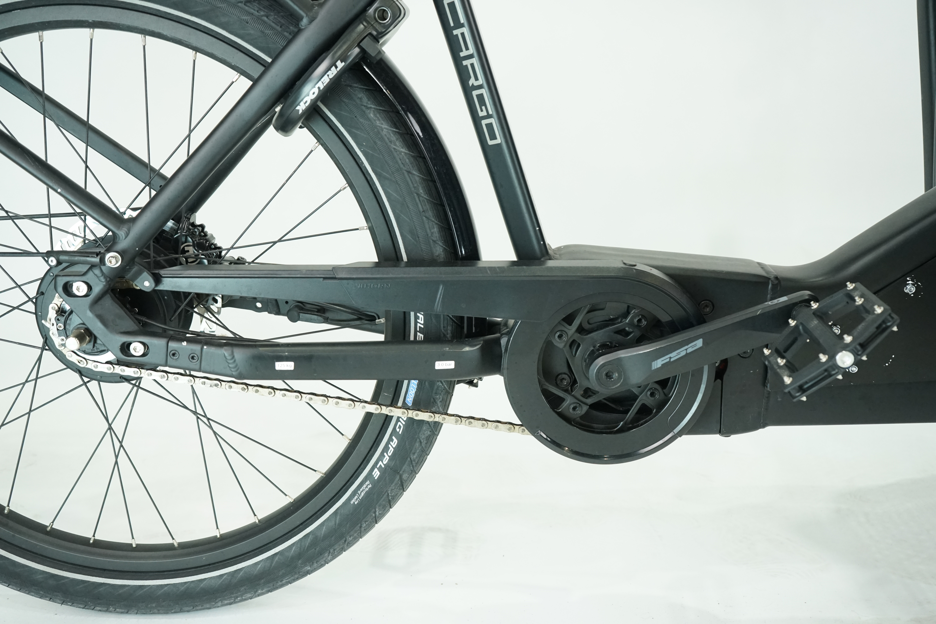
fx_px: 936
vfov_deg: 36.9
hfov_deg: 53.1
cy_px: 312
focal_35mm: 36
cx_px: 468
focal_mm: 36
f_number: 5.6
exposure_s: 1/200
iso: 2500
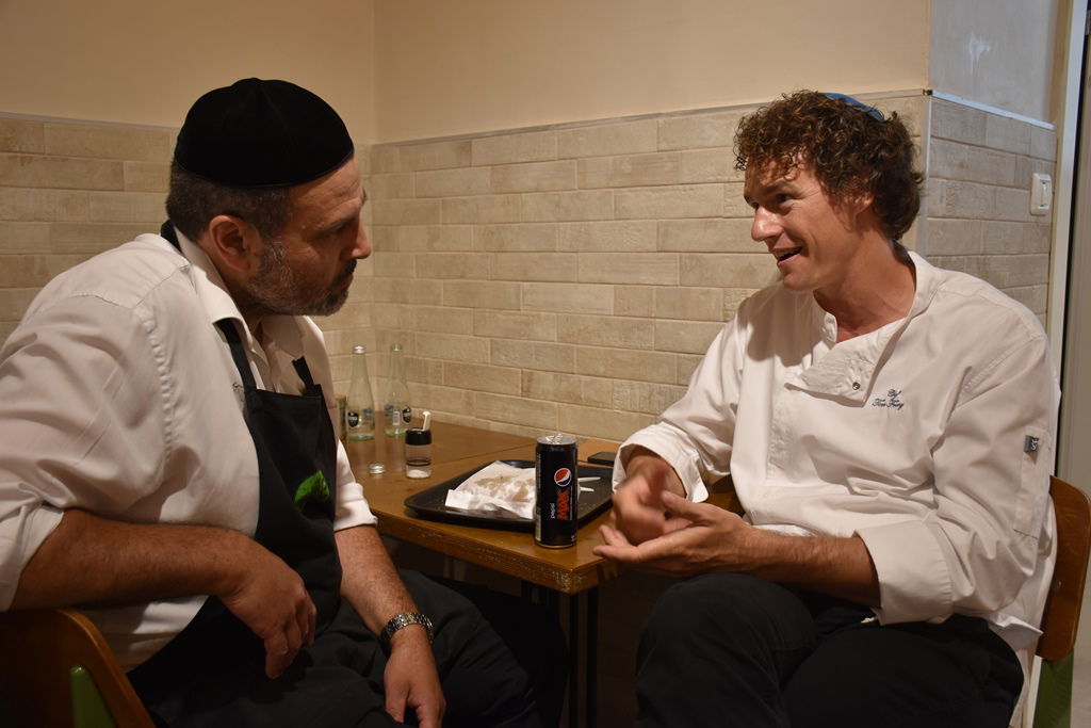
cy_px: 364
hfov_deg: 55.1
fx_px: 1046
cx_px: 546
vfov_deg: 38.4
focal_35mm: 34
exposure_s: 1/80
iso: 400
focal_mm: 23
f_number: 4.5
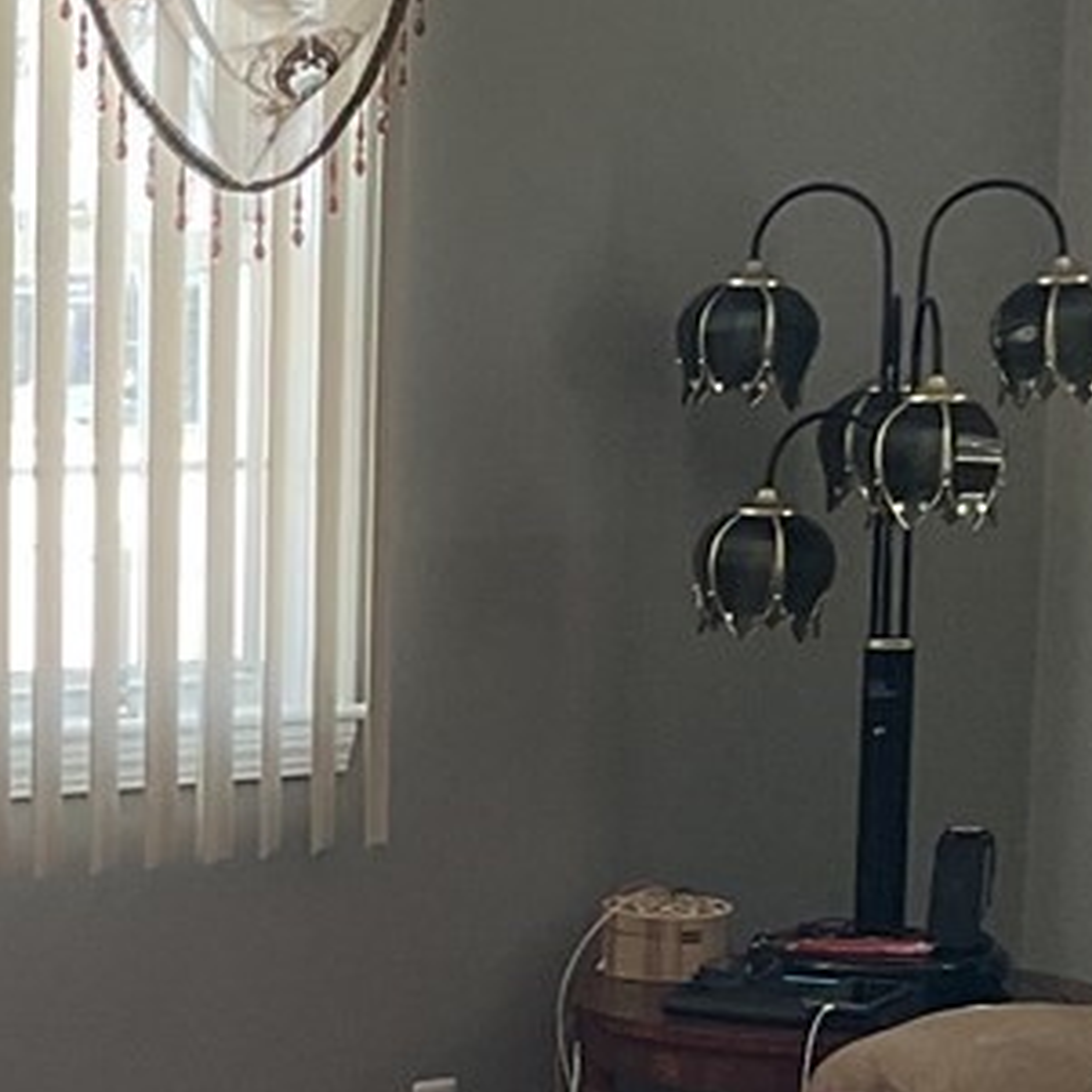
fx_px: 4675
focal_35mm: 131
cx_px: -305
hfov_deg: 12.9
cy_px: 1038
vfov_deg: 13.2
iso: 40
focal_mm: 3
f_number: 1.8
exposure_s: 1/60
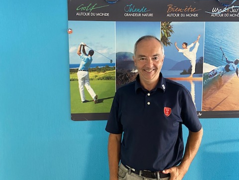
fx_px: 180
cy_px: 90
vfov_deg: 53.1
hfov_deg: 67.3
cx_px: 120
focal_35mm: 26
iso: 400
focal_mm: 4.25
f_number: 1.8
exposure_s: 1/33
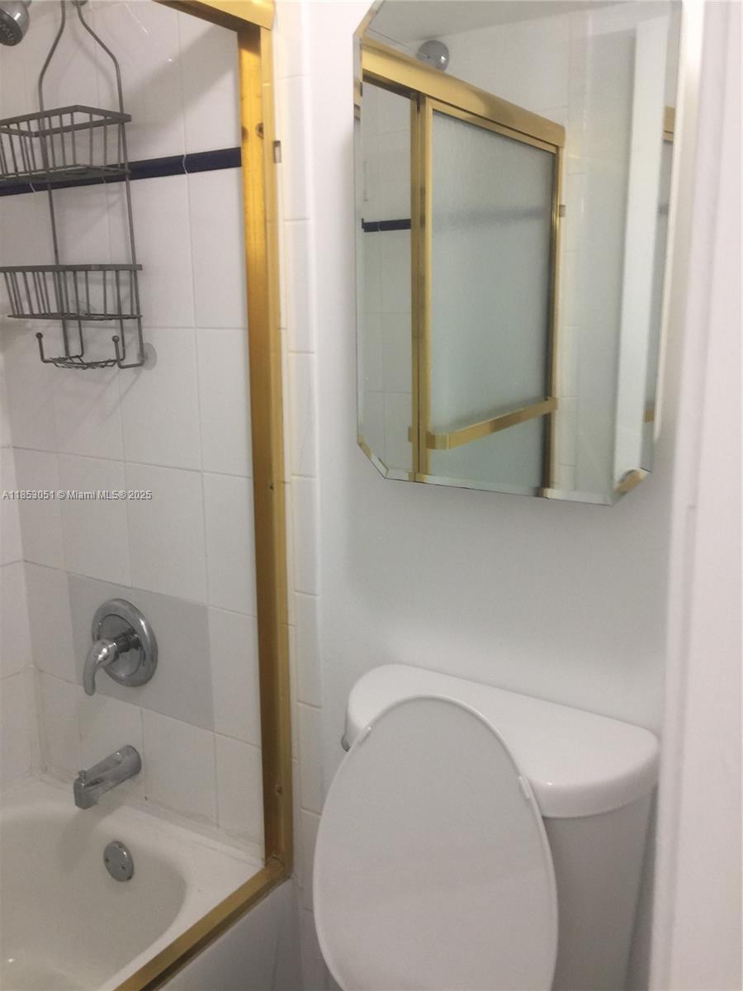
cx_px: 372
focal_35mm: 29
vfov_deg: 61.7
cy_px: 496
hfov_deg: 48.2
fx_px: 830
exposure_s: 1/15
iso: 32
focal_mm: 4.15
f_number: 2.2
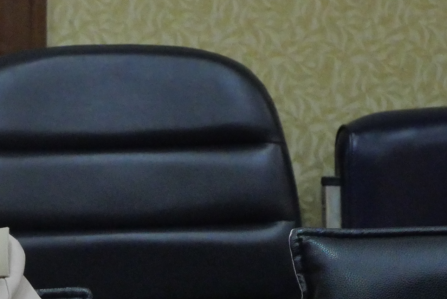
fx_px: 3988
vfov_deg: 4.3
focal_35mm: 321
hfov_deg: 6.3
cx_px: -201
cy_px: 237
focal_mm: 53
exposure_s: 1/80
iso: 3200
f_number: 5.6
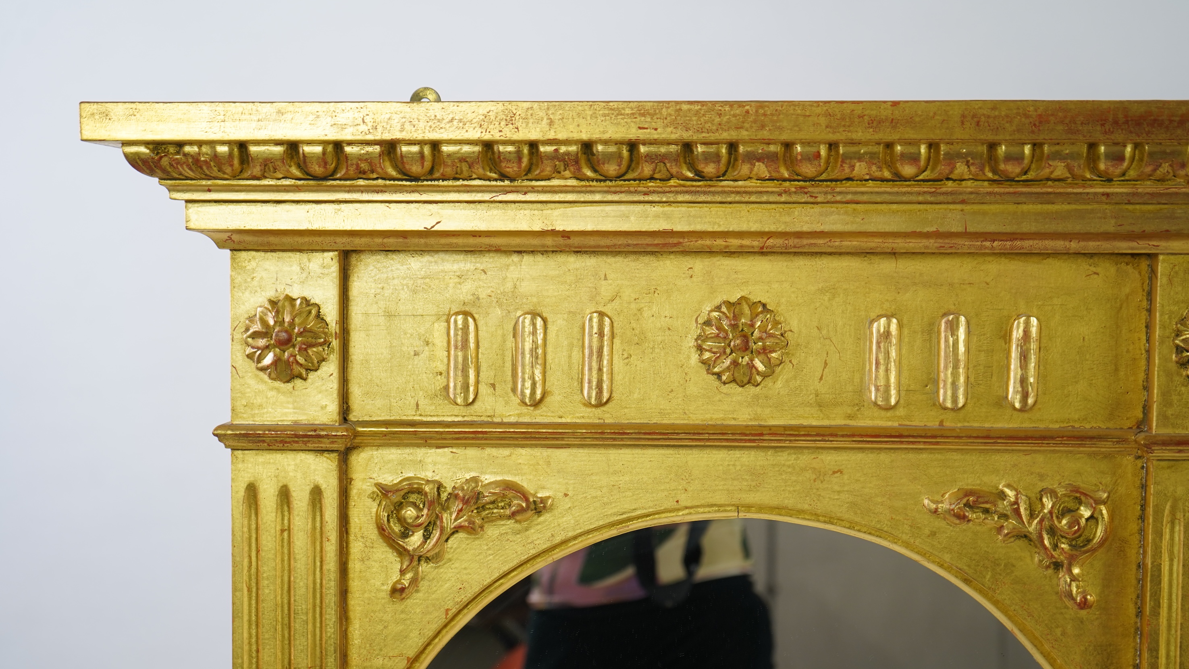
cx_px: 592
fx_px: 1545
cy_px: 387
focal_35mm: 49
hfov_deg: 42.1
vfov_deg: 24.4
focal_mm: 46
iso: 400
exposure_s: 1/100
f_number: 5
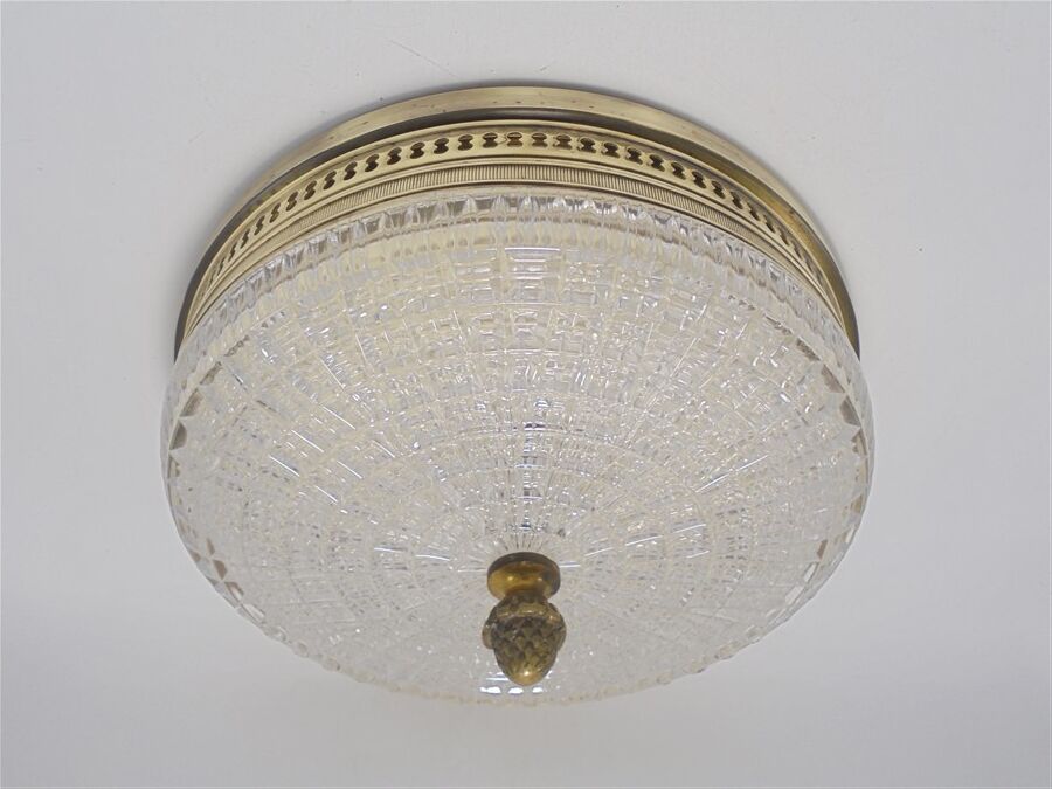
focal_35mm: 34
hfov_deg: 54.0
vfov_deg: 41.8
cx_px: 526
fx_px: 1033
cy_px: 394
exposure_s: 1/60
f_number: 4
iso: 100
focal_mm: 6.1
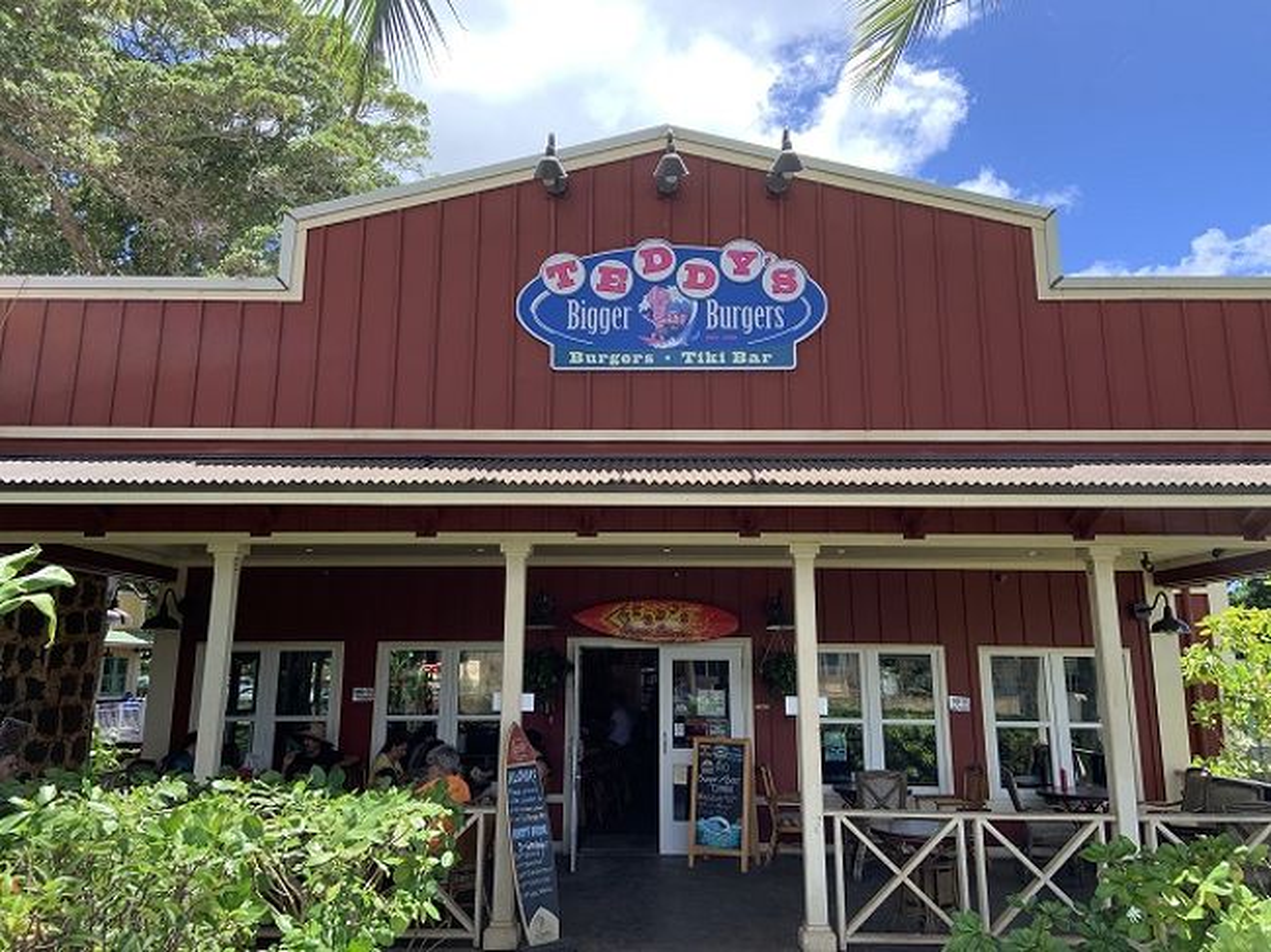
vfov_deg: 53.0
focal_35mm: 26
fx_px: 954
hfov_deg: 67.3
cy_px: 476
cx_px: 636
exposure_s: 1/500
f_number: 1.8
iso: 25
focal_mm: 4.25
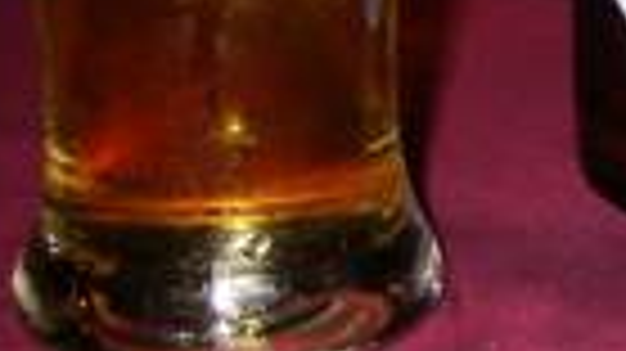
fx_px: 1974
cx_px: 815
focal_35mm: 119
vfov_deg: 10.0
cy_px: -99
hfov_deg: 17.0
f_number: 3.3
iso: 160
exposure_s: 1/40
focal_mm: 6.3
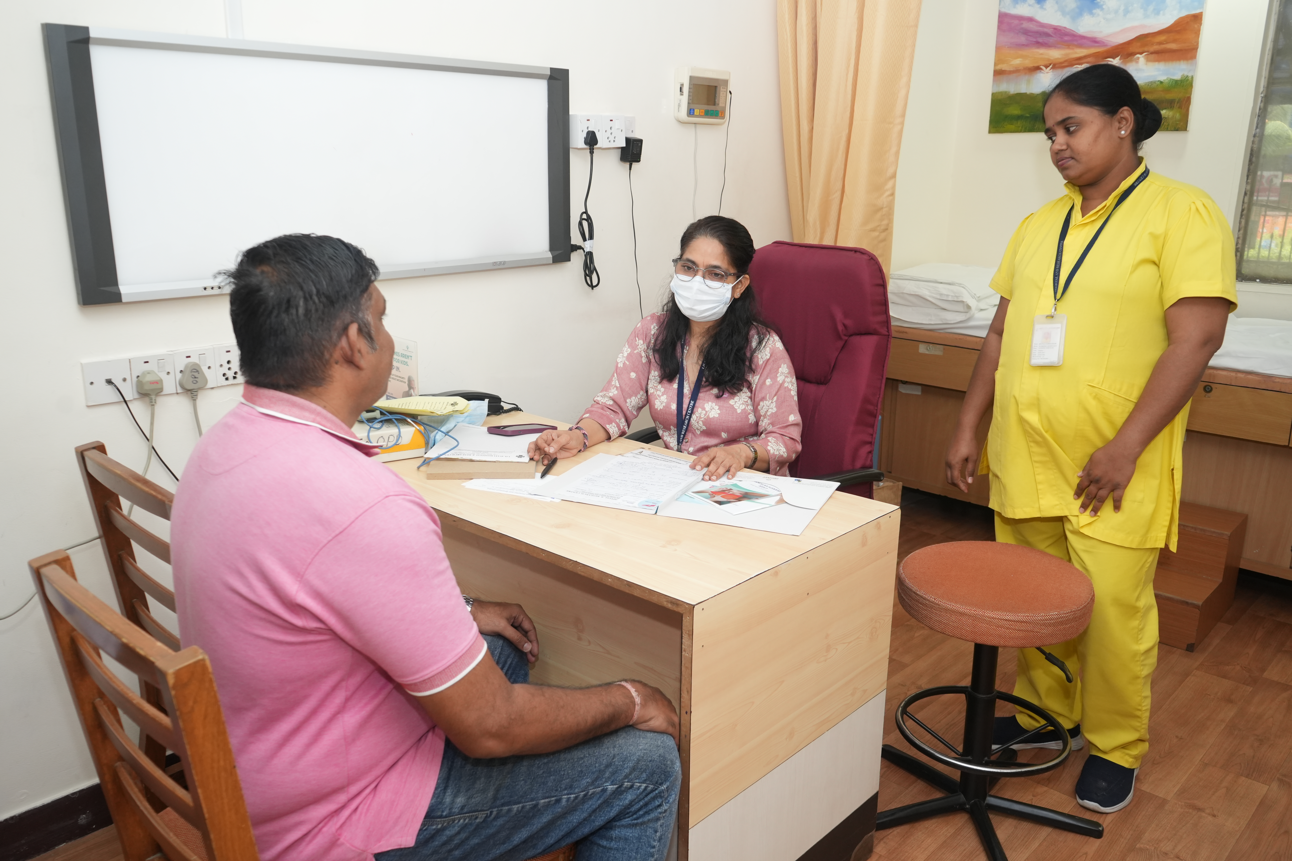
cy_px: 430
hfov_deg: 65.5
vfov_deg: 46.4
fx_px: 1005
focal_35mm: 28
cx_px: 646
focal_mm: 28
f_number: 5.6
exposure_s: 1/125
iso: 1250
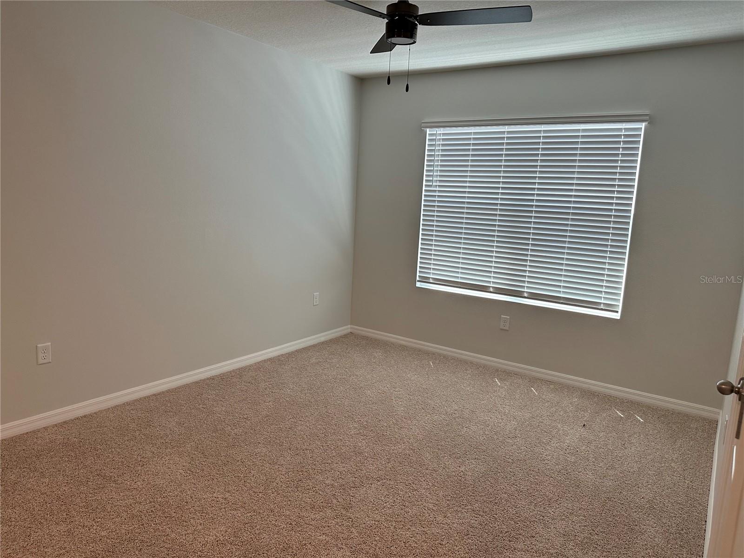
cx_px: 372
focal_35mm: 24
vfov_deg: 56.8
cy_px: 279
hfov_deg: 71.6
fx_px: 516
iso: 160
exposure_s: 1/120
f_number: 1.78
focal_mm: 6.86
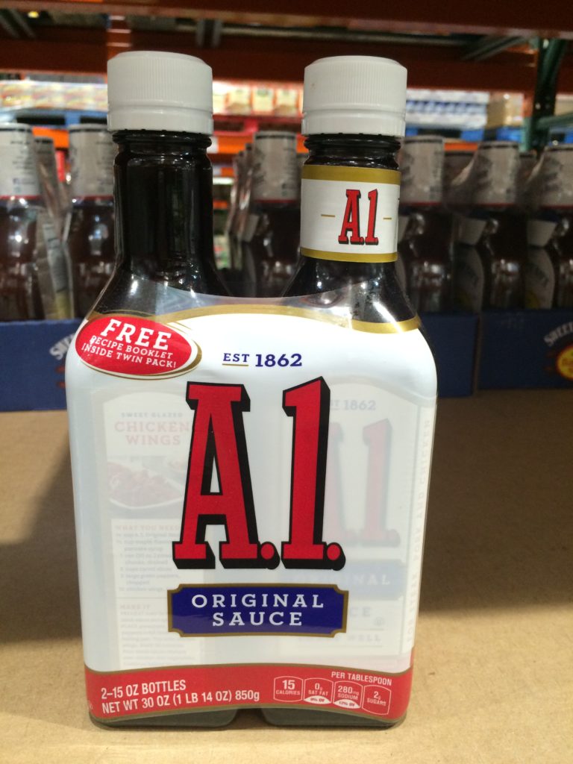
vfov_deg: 61.7
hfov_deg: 48.2
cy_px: 382
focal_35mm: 29
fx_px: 640
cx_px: 286
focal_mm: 4.15
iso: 200
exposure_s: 1/30
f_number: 2.2
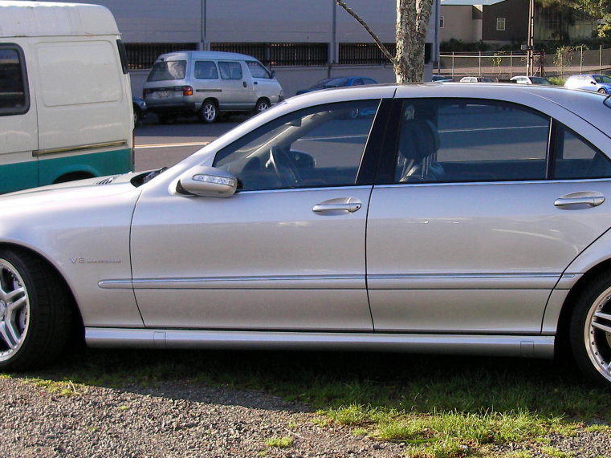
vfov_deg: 19.9
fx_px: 1306
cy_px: 231
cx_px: 393
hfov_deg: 26.2
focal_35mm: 74
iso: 50
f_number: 3.4
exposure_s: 1/333
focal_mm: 7.3
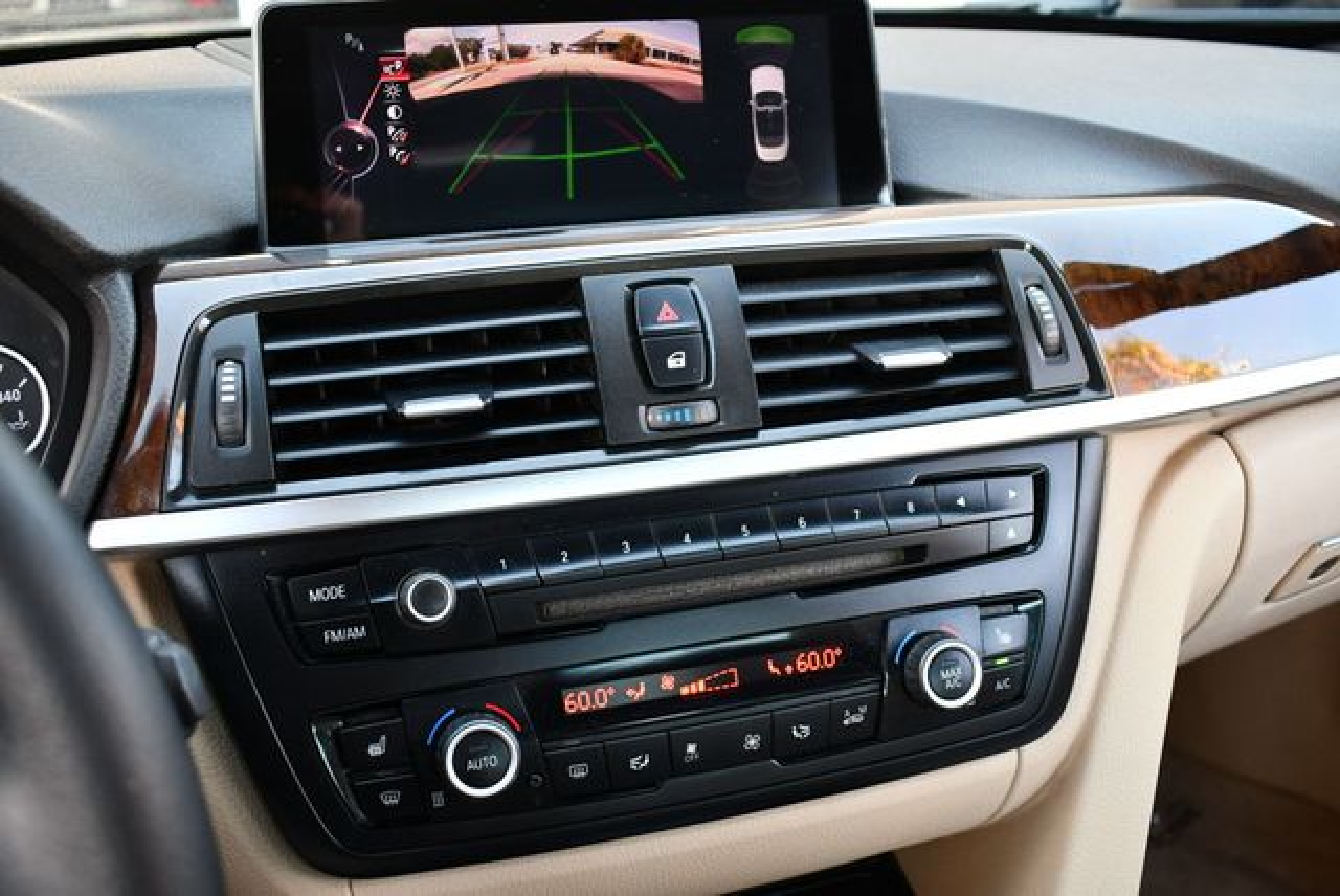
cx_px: 670
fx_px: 1341
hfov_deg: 53.1
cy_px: 448
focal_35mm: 36
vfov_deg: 36.9
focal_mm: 18
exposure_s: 1/160
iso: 800
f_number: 3.5
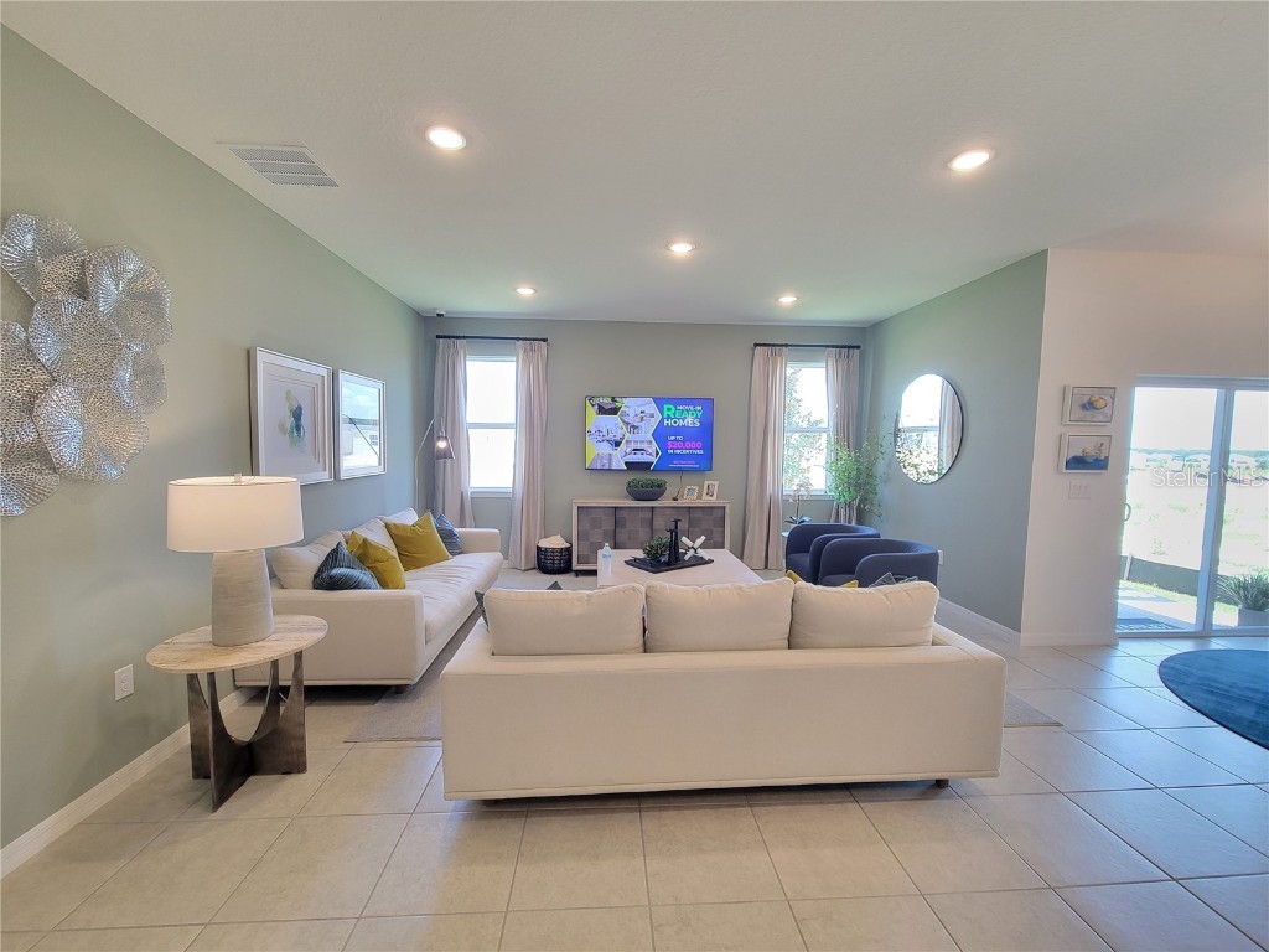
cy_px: 476
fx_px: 477
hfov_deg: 106.2
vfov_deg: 89.9
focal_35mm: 13
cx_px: 634
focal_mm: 2.2
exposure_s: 1/60
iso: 200
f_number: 2.2
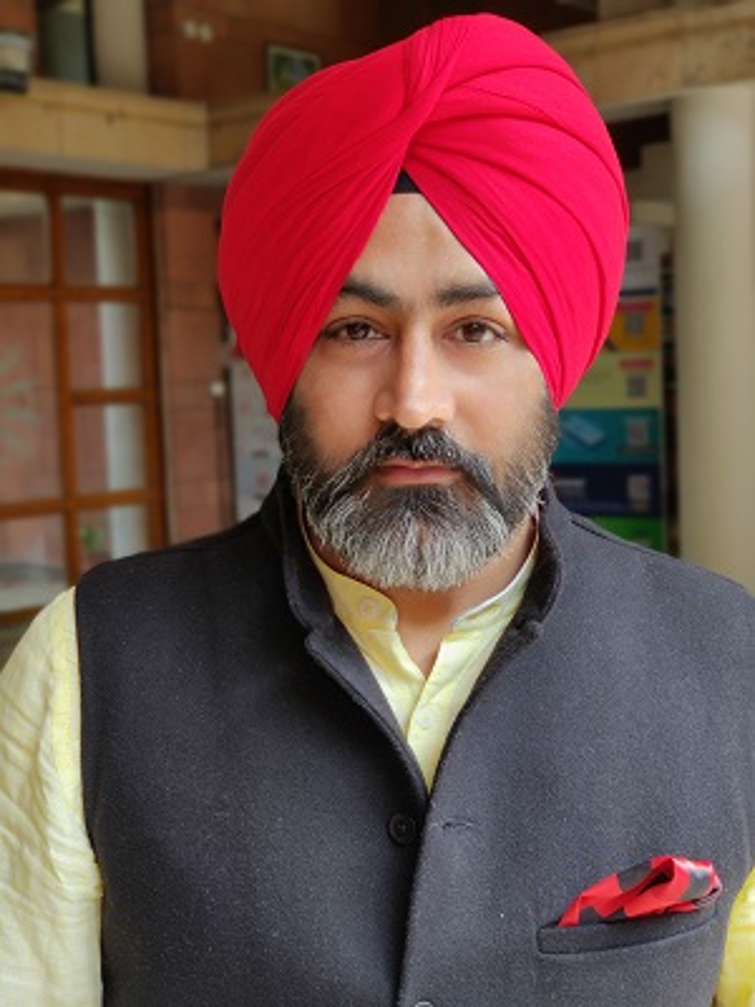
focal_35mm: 66
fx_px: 1919
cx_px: 378
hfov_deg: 22.3
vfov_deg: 29.4
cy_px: 504
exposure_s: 1/100
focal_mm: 6.22
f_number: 2.2
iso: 160
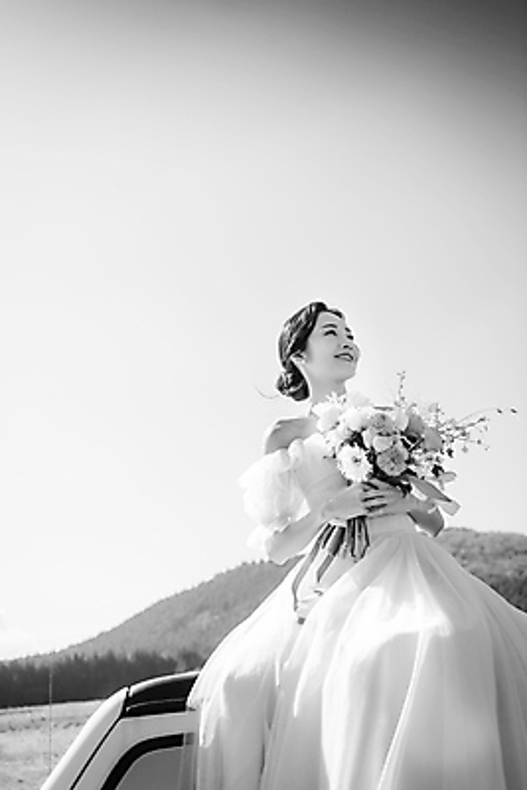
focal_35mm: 40
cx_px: 264
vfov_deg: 48.4
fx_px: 878
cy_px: 395
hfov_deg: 33.4
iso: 250
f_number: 4
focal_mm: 40
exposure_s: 1/2500
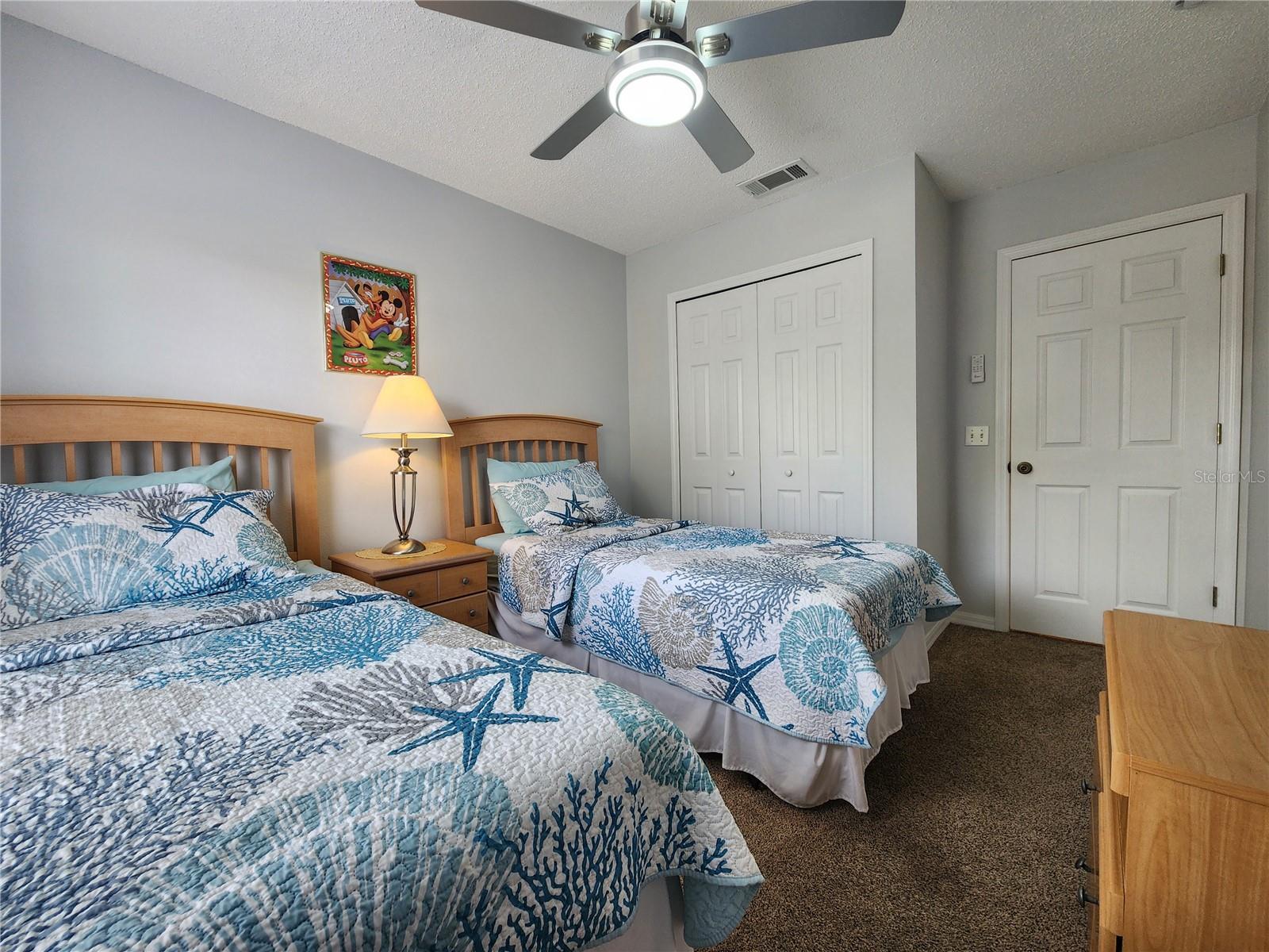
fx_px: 477
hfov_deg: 106.2
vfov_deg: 89.9
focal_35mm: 13
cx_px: 634
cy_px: 476
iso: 125
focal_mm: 2.2
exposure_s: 1/60
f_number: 2.2
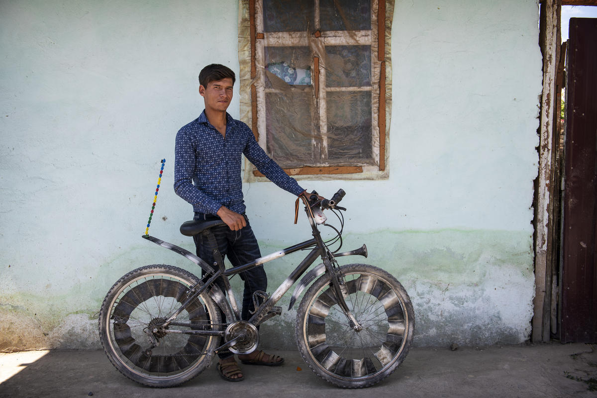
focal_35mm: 32
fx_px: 531
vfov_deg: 41.1
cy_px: 199
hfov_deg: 58.7
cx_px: 298
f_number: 5.6
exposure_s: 1/320
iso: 160
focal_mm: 32
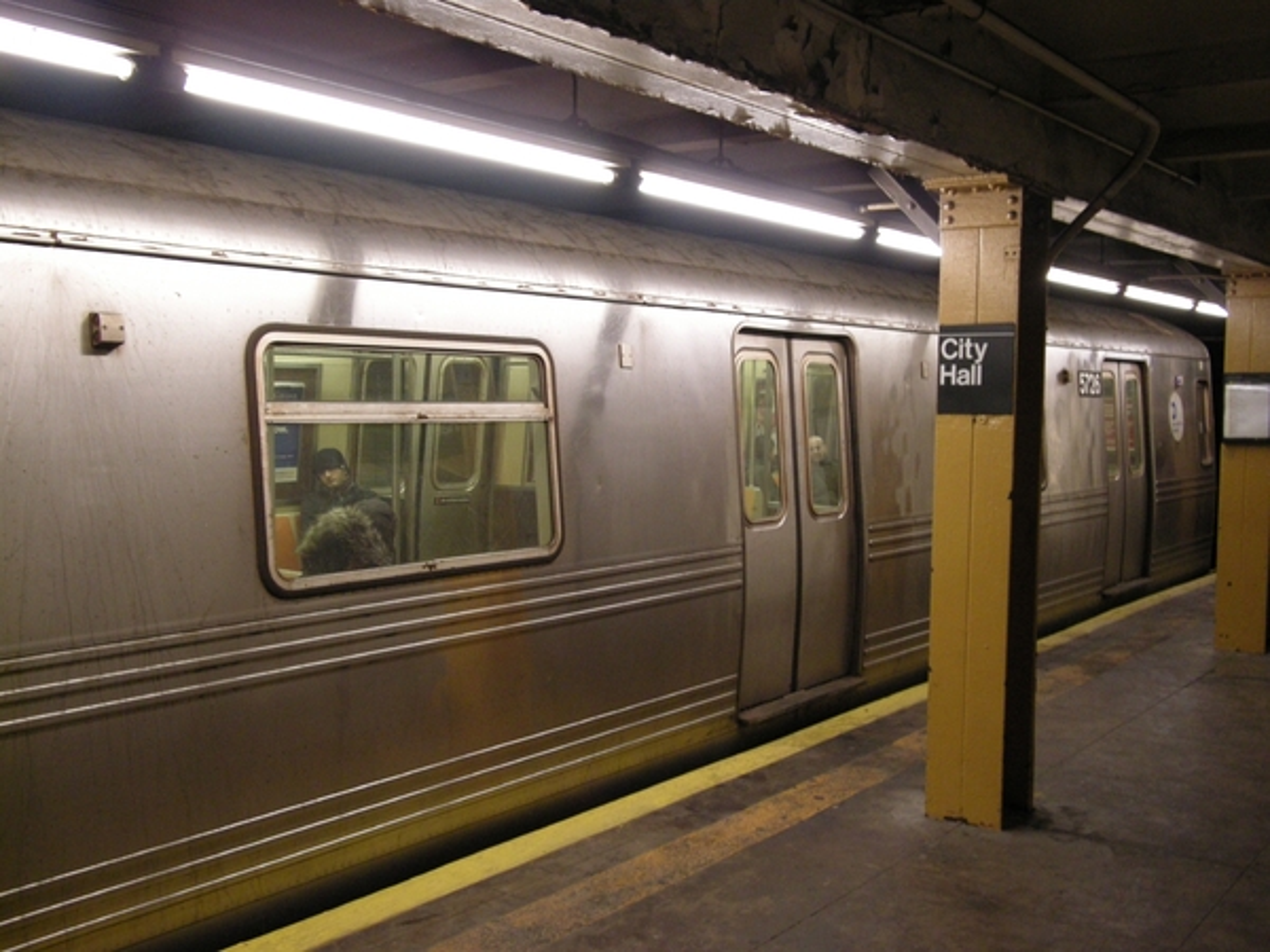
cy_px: 476
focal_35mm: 37
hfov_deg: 50.1
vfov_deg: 38.7
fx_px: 1357
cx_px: 635
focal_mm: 7.9
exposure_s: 1/14
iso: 400
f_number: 2.8
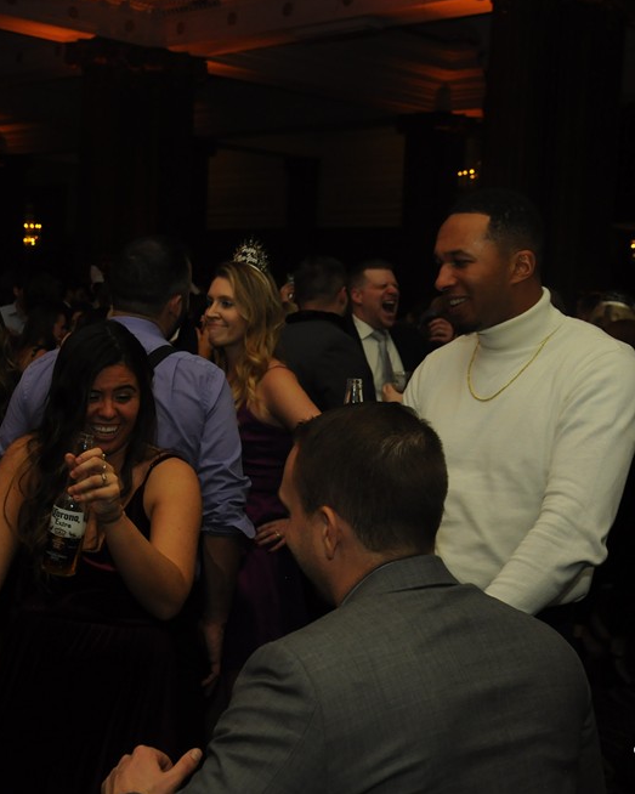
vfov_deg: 34.9
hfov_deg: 28.1
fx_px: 1262
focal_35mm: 54
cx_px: 232
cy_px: 395
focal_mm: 25
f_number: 5
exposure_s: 1/60
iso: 800
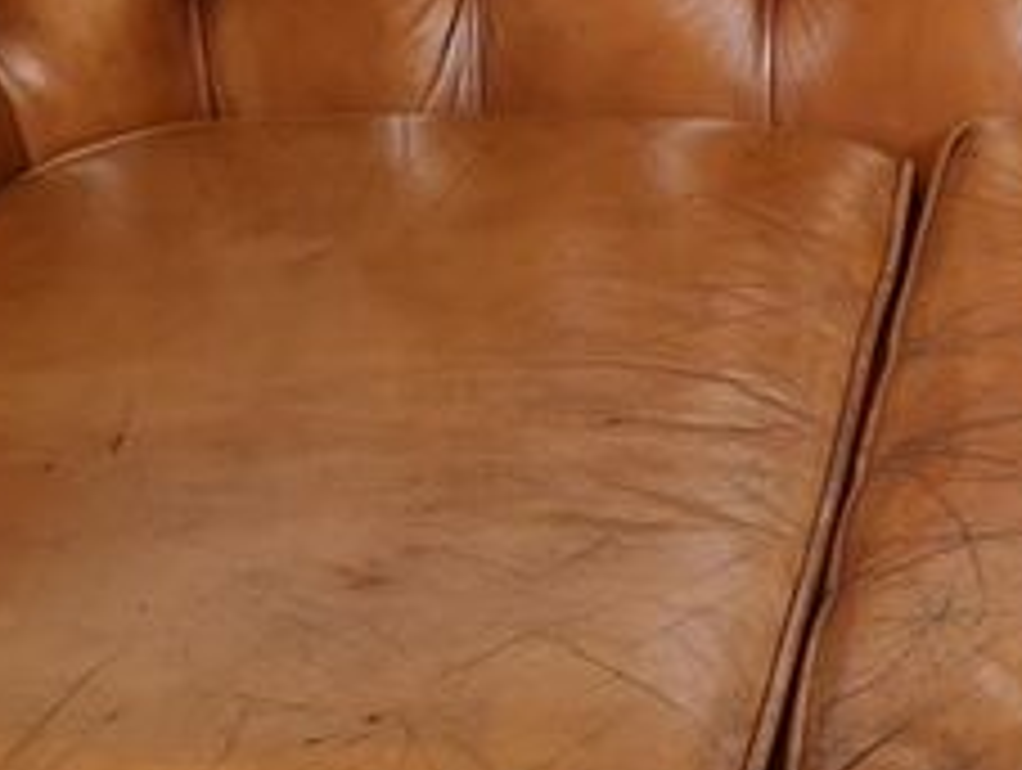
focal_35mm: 95
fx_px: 2809
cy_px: 464
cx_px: 1450
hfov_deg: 18.6
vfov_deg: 15.6
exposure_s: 1/50
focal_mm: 5.58
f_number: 1.8
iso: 125
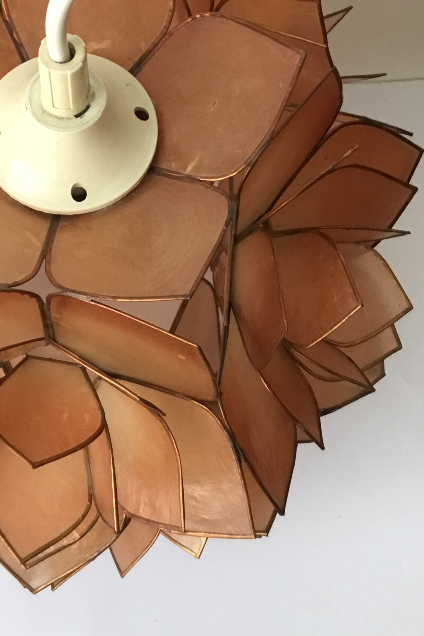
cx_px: 98
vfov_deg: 36.1
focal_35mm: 54
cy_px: 164
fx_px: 954
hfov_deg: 24.7
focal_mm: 3.3
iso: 160
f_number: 2.4
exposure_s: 1/33
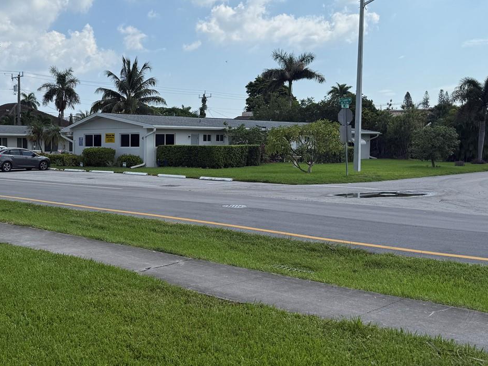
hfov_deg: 44.1
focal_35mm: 41
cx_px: 115
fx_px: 578
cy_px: 170
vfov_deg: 35.1
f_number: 1.78
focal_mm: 6.76
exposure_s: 1/6711
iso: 80
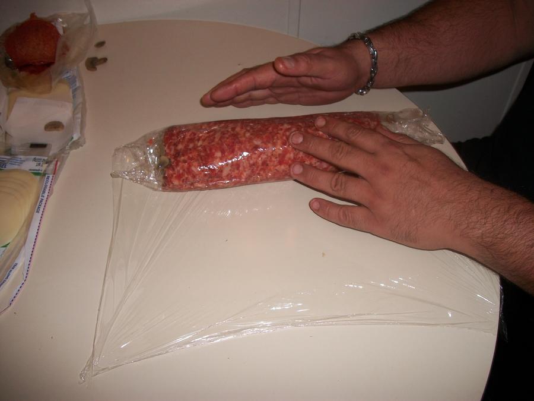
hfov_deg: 56.8
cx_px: 267
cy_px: 200
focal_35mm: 32
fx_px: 494
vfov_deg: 44.2
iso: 80
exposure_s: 1/60
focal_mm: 5.7
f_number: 2.9
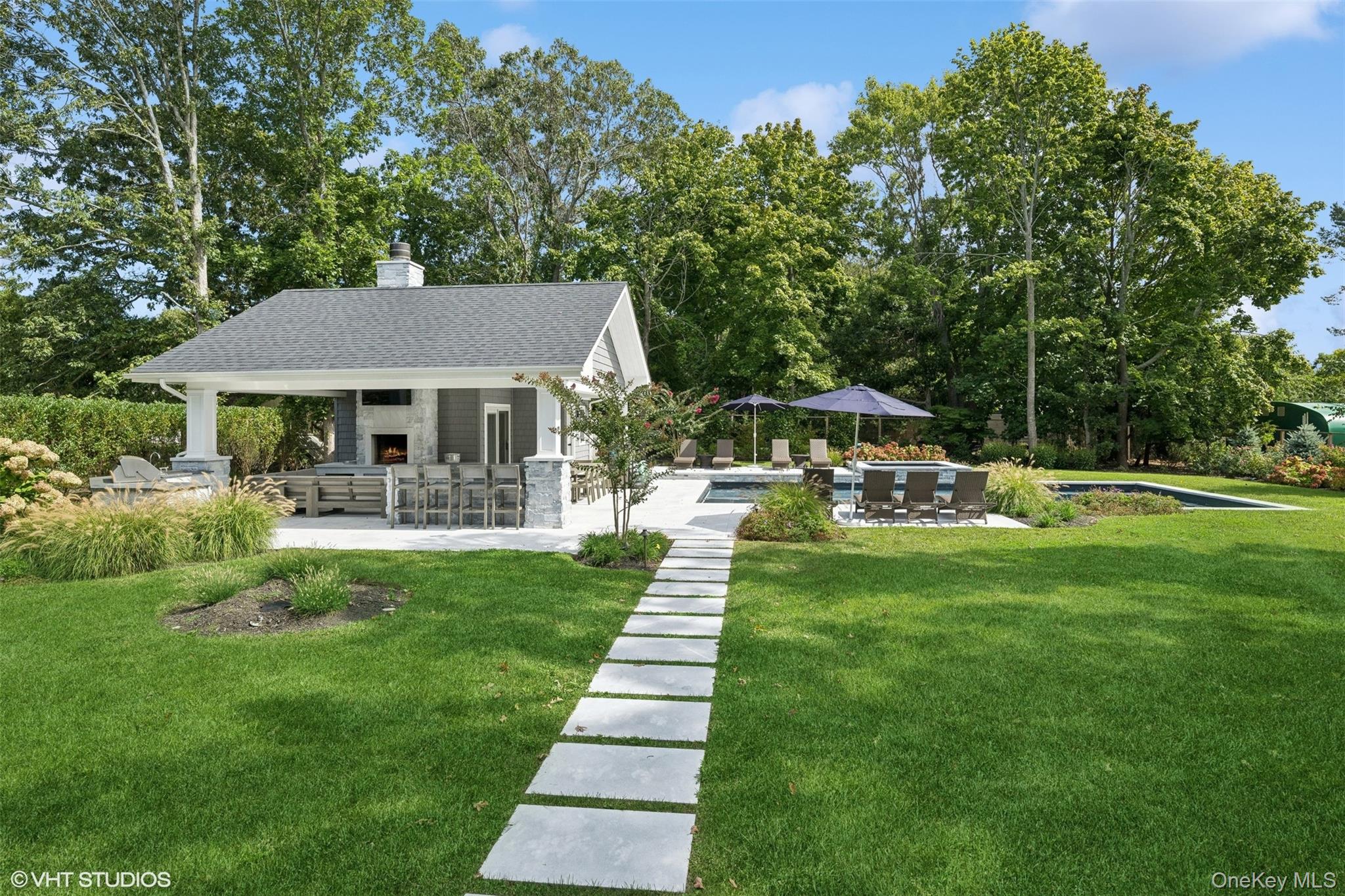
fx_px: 710
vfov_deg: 64.5
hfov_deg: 86.9
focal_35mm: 19
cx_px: 672
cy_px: 448
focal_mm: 19
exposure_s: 1/400
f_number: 8
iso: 200
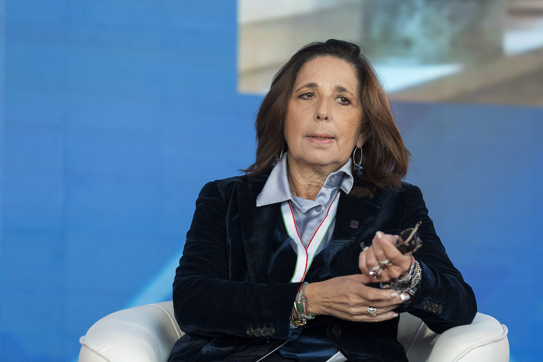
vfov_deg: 4.6
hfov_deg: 6.9
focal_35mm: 300
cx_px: 272
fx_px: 4525
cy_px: 181
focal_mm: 200
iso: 1600
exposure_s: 1/1000
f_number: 3.5
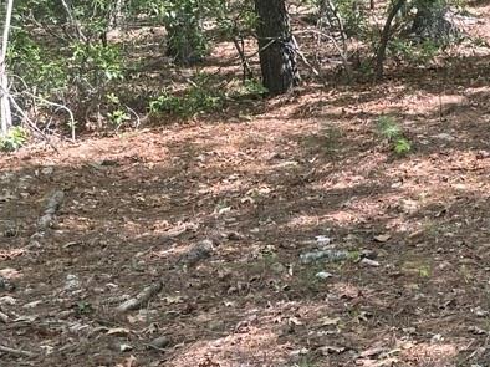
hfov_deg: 21.4
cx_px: 716
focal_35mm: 78
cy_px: 57
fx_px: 1103
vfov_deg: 18.6
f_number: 1.78
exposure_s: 1/207
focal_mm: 6.86
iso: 64
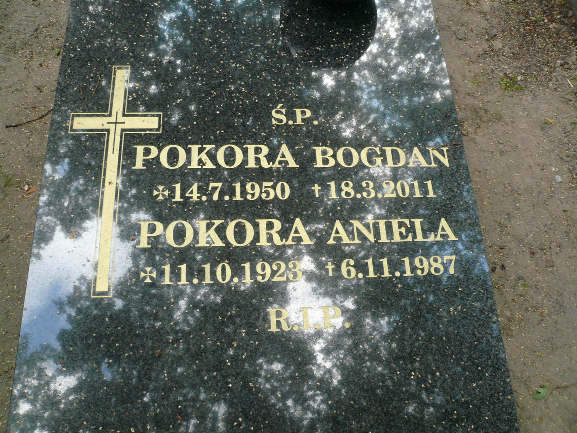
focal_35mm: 28
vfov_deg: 49.7
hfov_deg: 63.4
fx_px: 467
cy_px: 216
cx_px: 288
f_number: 2.8
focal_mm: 4.6
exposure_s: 1/60
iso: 100
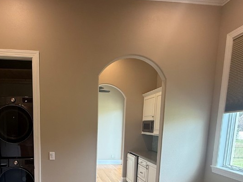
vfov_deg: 47.9
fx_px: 189
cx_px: 83
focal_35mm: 27
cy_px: 150
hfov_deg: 63.9
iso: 200
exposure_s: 1/120
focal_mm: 2.22
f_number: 2.2
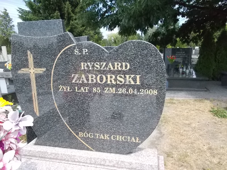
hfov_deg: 67.3
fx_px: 170
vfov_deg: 53.1
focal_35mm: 26
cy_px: 85
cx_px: 114
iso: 400
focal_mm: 4.6
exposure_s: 1/400
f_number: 8
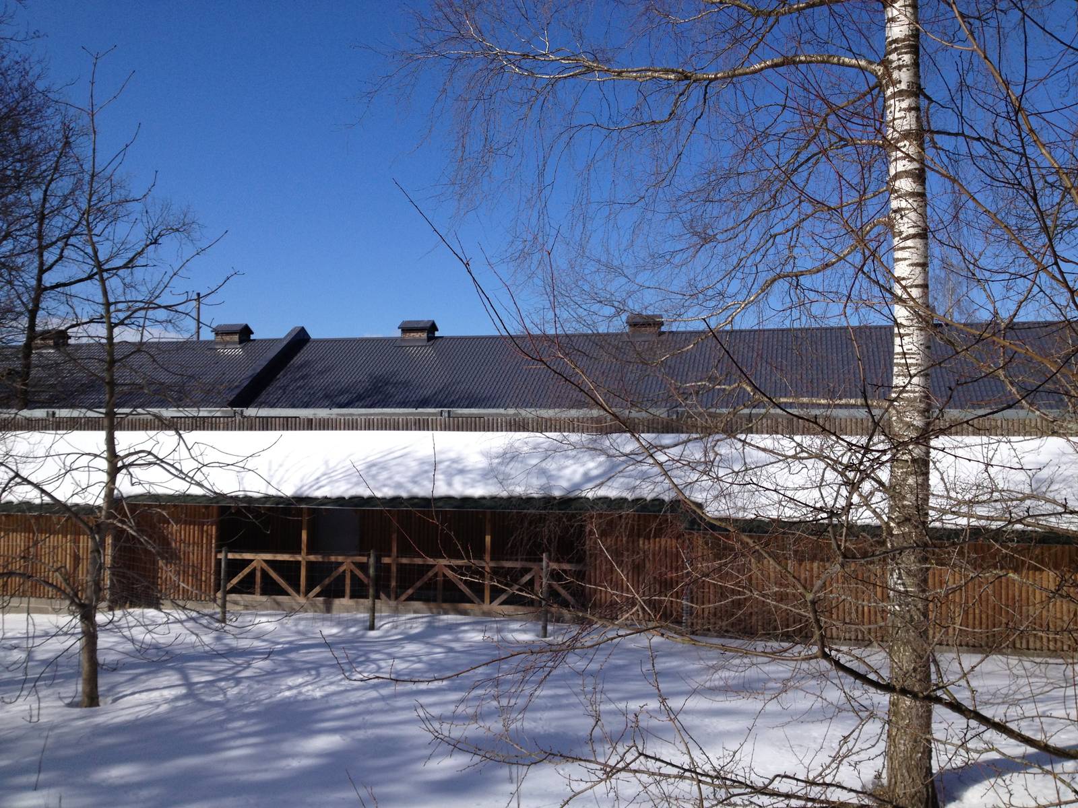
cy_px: 404
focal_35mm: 35
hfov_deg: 52.6
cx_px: 539
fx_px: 1090
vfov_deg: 40.7
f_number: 2.4
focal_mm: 4.28
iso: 50
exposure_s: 1/2762
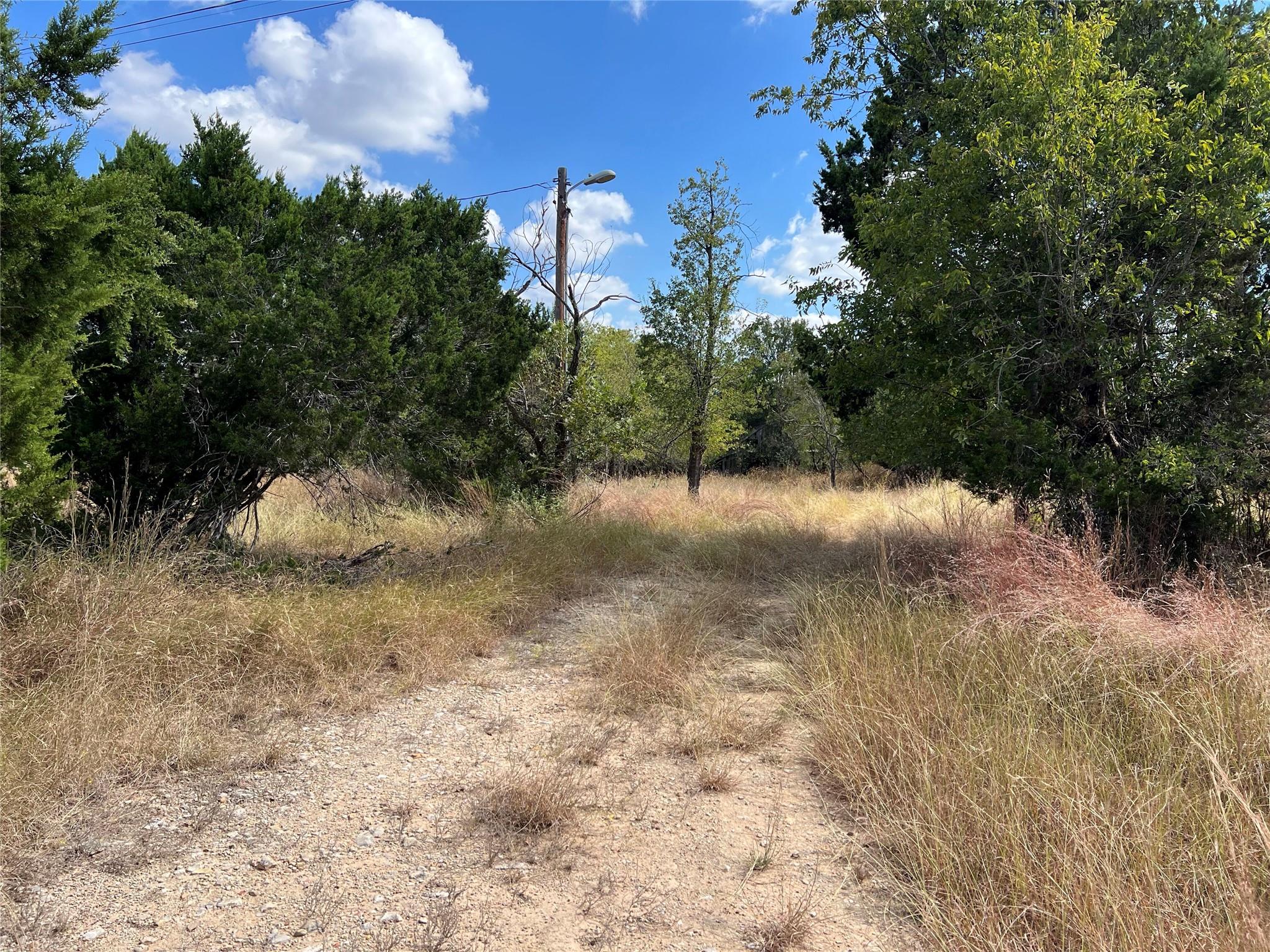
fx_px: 954
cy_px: 476
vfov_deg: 53.1
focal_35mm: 26
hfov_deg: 67.3
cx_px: 635
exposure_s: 1/2252
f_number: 1.5
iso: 50
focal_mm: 5.7
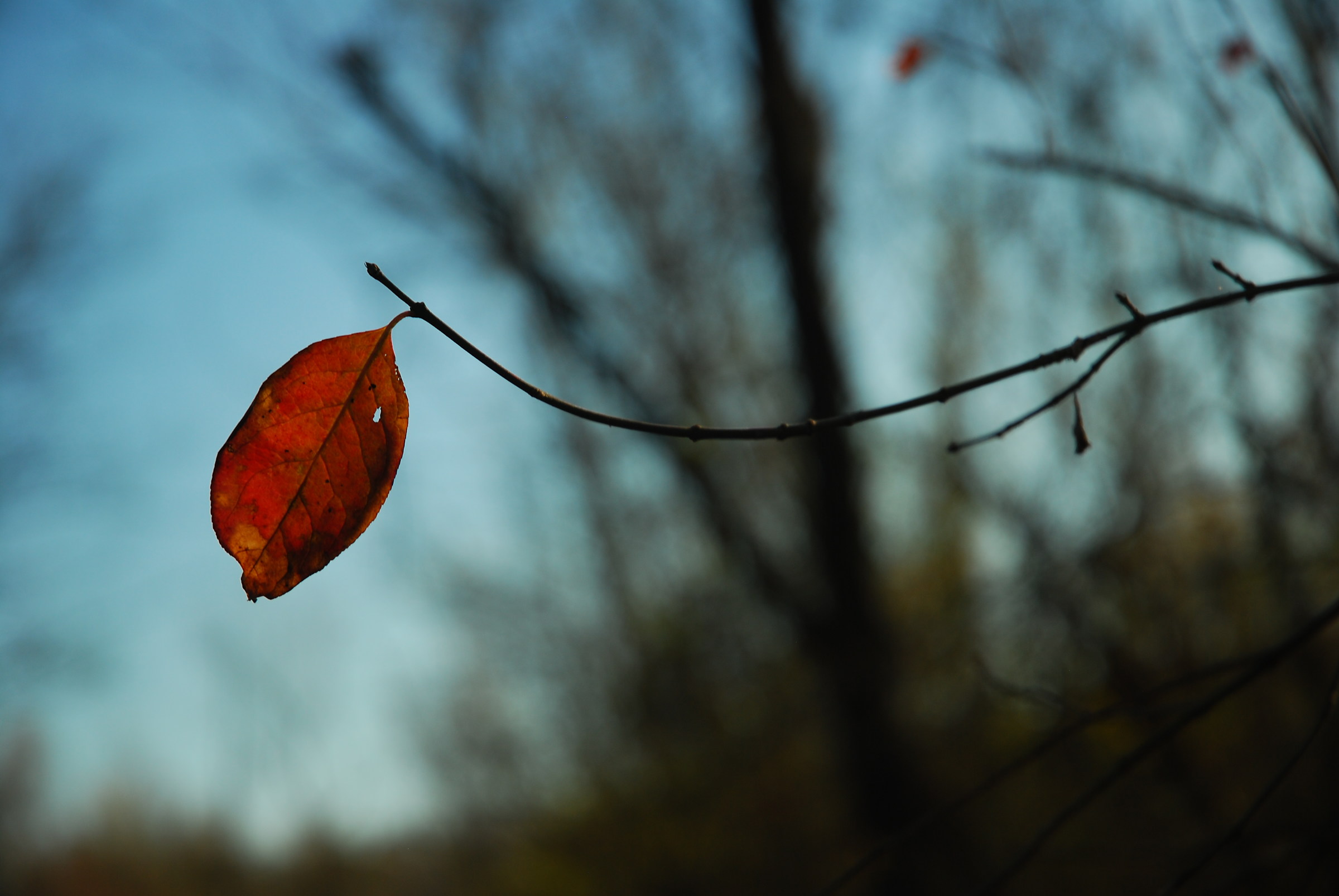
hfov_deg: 19.4
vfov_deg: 13.1
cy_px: 448
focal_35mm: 105
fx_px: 3910
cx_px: 670
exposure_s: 1/125
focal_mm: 70
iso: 100
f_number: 4.5
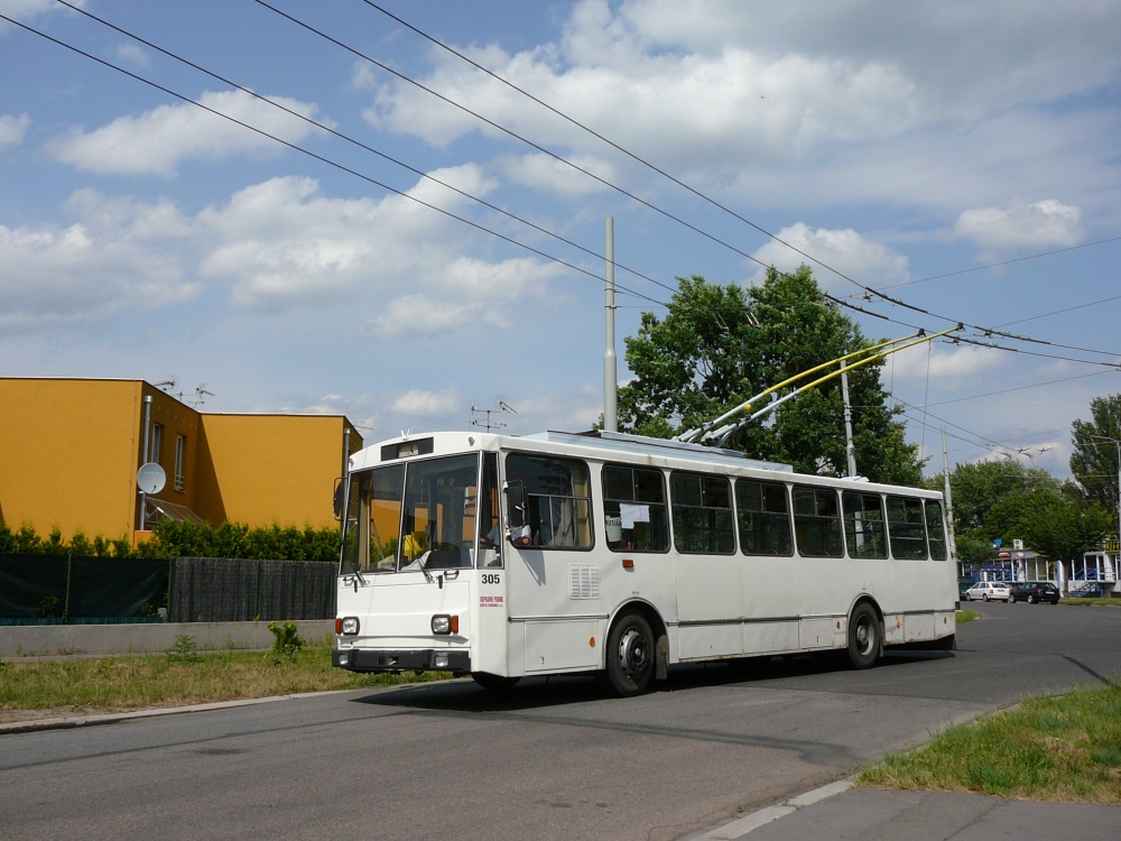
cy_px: 420
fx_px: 1133
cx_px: 560
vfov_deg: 40.7
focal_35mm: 35
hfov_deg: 52.6
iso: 80
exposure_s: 1/800
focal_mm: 5.2
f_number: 5
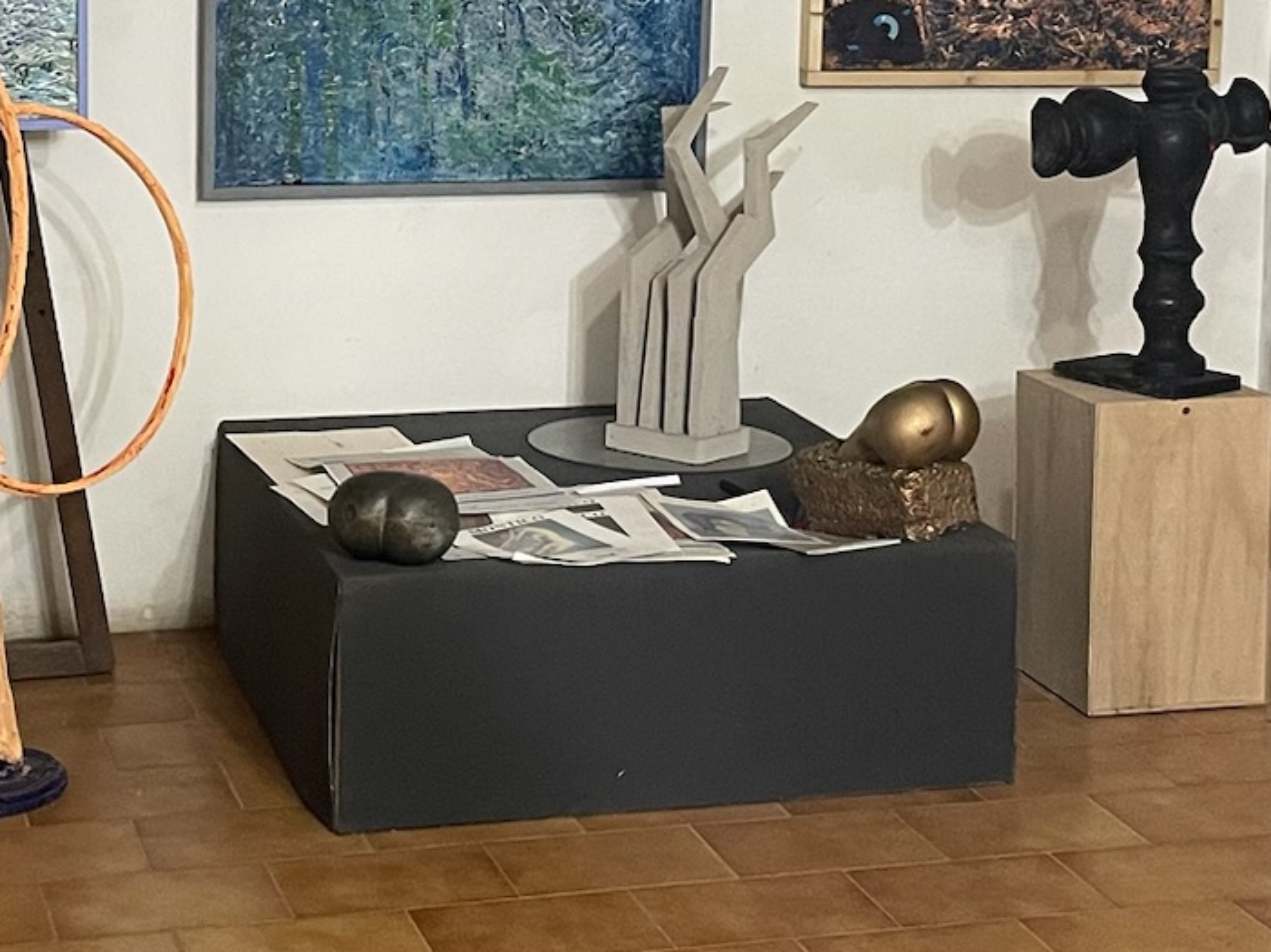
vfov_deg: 19.0
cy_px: 58
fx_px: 2789
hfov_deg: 25.5
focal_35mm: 76
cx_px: 417
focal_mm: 4.2
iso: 320
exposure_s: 1/50
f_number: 1.6
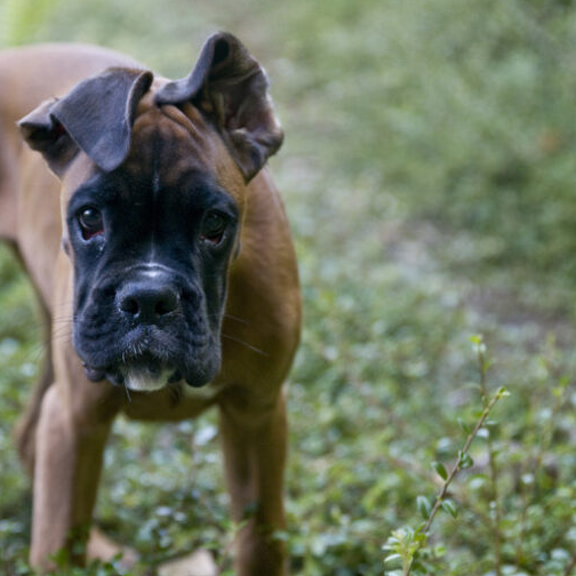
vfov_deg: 16.3
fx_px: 2008
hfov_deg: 16.3
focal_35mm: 107
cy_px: 286
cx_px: 160
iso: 200
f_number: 2.8
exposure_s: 1/180
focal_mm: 55
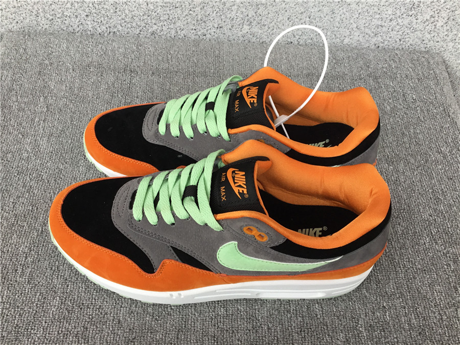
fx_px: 412
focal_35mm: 31
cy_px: 172
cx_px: 230
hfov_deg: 58.4
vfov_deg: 45.4
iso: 40
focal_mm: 3.3
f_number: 2.4
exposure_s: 1/100
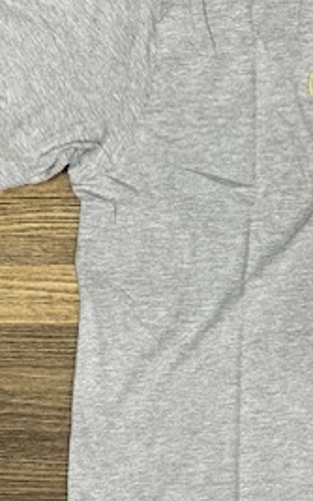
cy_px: 235
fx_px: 832
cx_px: 401
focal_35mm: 61
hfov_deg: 19.7
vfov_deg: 33.5
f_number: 1.78
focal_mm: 6.86
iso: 125
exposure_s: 1/50
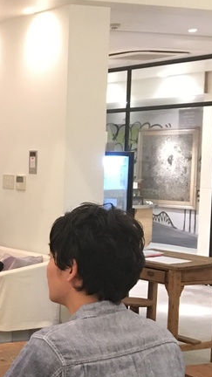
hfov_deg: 13.5
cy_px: 256
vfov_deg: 25.7
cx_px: -151
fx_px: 819
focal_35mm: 82
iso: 100
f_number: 2.2
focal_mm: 4.15
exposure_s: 1/17
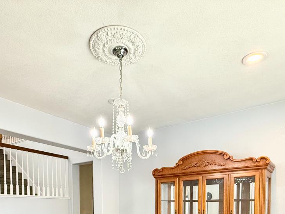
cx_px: 143
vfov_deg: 41.2
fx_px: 239
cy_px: 220
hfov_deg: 61.7
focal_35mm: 29
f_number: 2.2
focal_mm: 2.22
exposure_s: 1/120
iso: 250
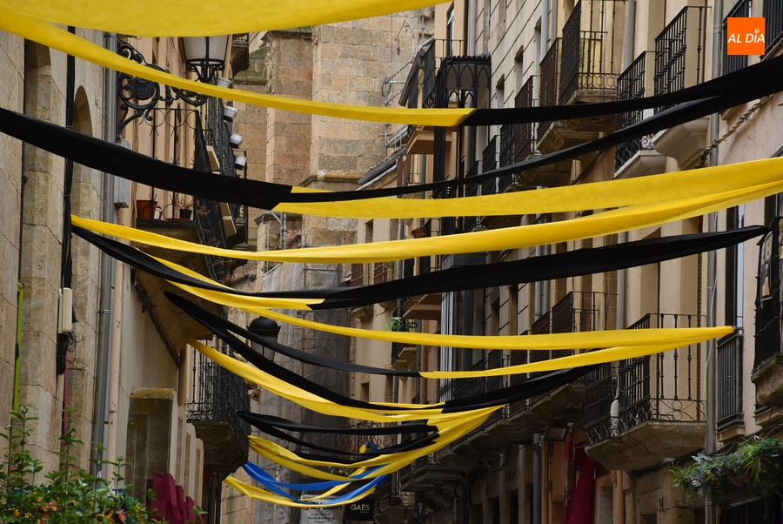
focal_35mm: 142
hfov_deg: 14.4
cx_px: 392
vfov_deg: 9.6
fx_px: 3102
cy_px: 262
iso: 400
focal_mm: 95
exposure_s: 1/250
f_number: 8
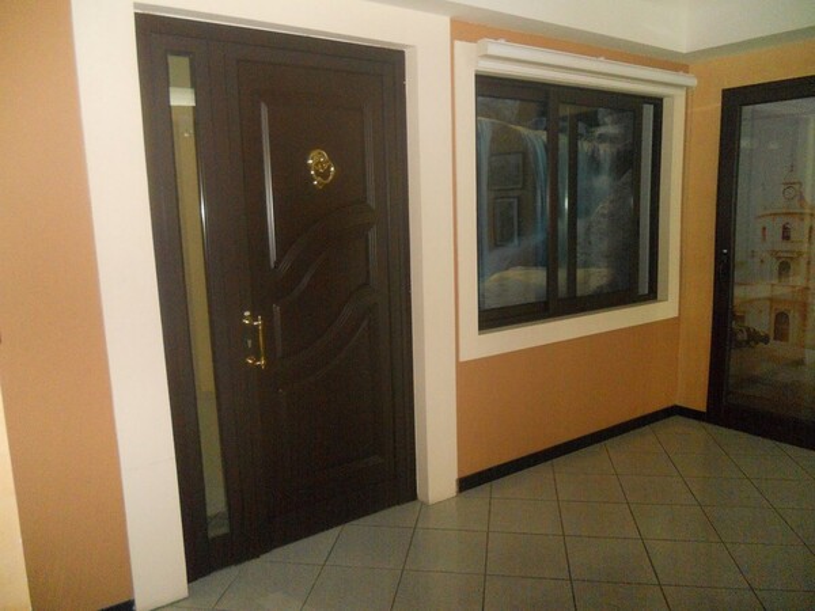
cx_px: 408
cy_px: 306
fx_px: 636
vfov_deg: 51.4
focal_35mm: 27
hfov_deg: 65.3
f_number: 3.2
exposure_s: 1/25
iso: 500
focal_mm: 4.9
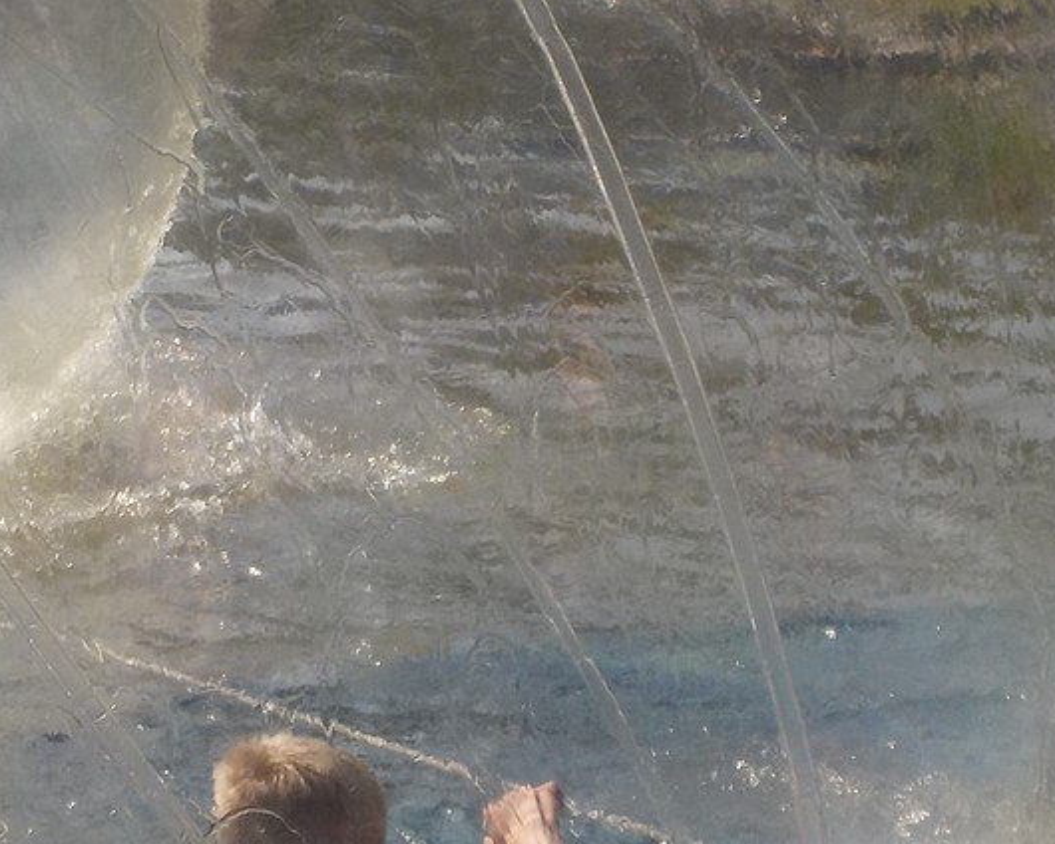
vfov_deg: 11.5
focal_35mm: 134
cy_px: 621
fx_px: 4184
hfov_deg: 14.4
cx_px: 474
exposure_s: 1/800
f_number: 5.3
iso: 125
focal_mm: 9.7
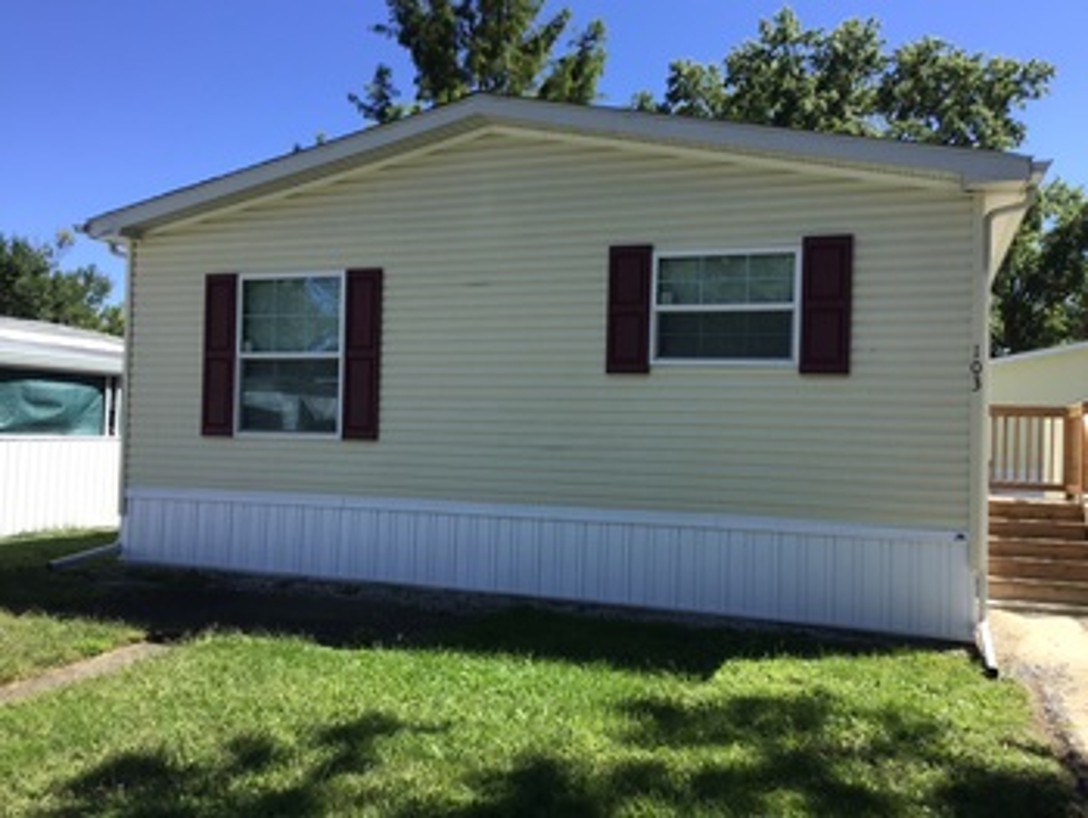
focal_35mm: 31
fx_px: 975
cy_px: 409
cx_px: 544
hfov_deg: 58.3
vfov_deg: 45.5
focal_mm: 3.3
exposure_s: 1/562
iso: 25
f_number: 2.4
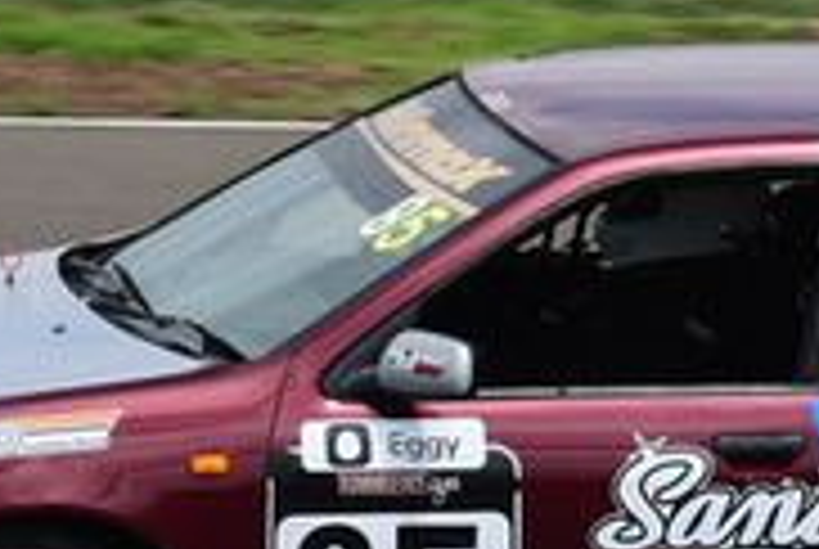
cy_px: -18
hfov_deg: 1.3
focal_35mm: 1647
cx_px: 288
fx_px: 37530
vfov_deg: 0.8
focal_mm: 250
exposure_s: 1/640
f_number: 10
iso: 320
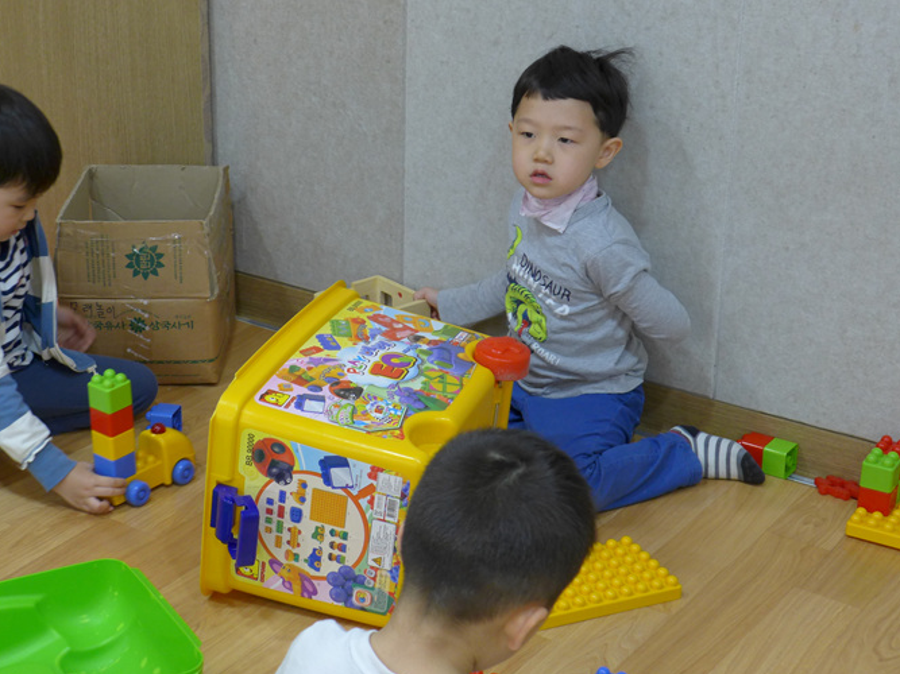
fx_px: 1872
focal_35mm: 72
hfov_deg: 27.0
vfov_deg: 20.4
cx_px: 379
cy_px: 286
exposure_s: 1/100
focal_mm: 11.8
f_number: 2
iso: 200
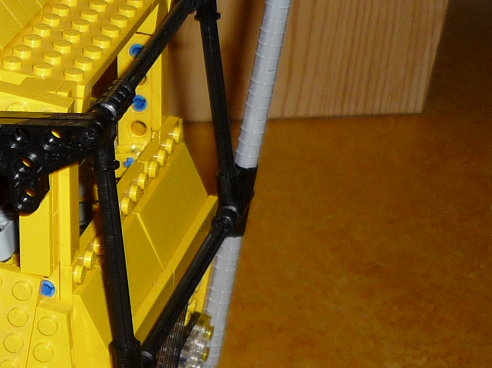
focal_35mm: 117
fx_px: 1662
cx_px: -362
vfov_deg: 12.7
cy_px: 189
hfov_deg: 14.9
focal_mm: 5.5
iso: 100
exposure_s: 1/30
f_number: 2.8
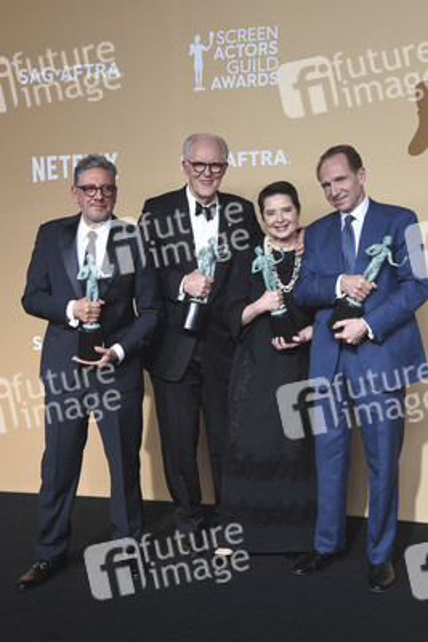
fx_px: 855
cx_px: 214
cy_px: 321
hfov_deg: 28.1
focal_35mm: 48
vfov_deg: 41.1
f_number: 7.1
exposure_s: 1/250
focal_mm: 48
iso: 2500
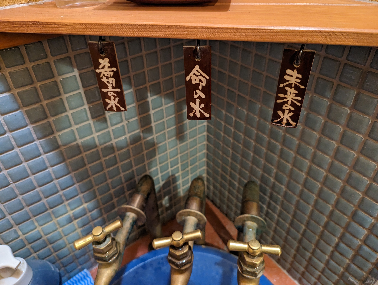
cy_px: 142
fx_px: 262
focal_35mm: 24
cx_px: 189
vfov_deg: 56.9
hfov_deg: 71.5
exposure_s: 1/34.8
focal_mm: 6.81
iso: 1137
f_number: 1.85
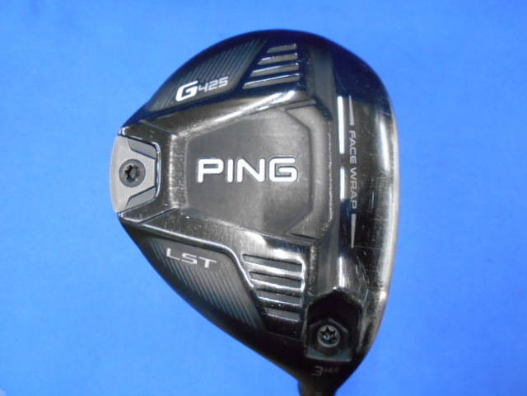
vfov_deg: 53.1
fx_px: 396
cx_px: 264
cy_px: 198
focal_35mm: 26
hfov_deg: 67.3
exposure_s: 1/60
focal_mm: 4.6
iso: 800
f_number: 3.2
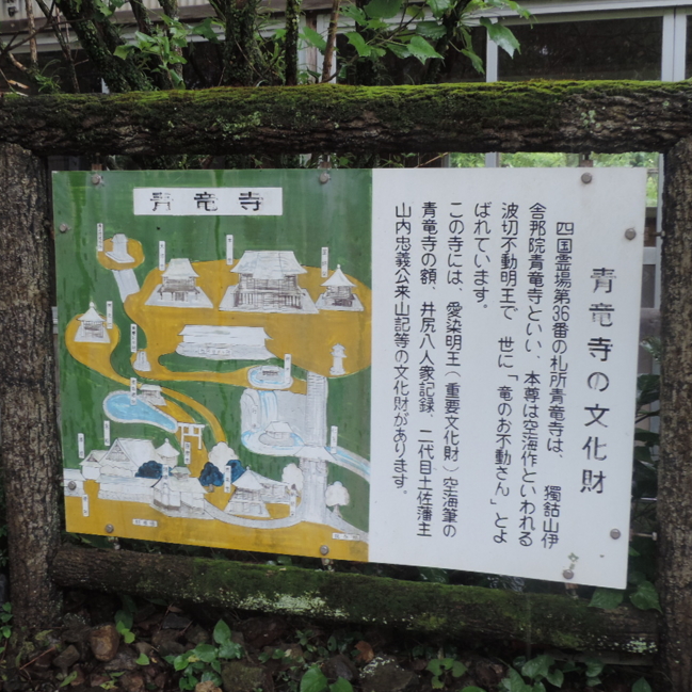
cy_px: 327
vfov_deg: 36.8
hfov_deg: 36.6
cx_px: 256
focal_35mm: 46
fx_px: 1040
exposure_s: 1/50
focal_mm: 5.8
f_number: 3.2
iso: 140
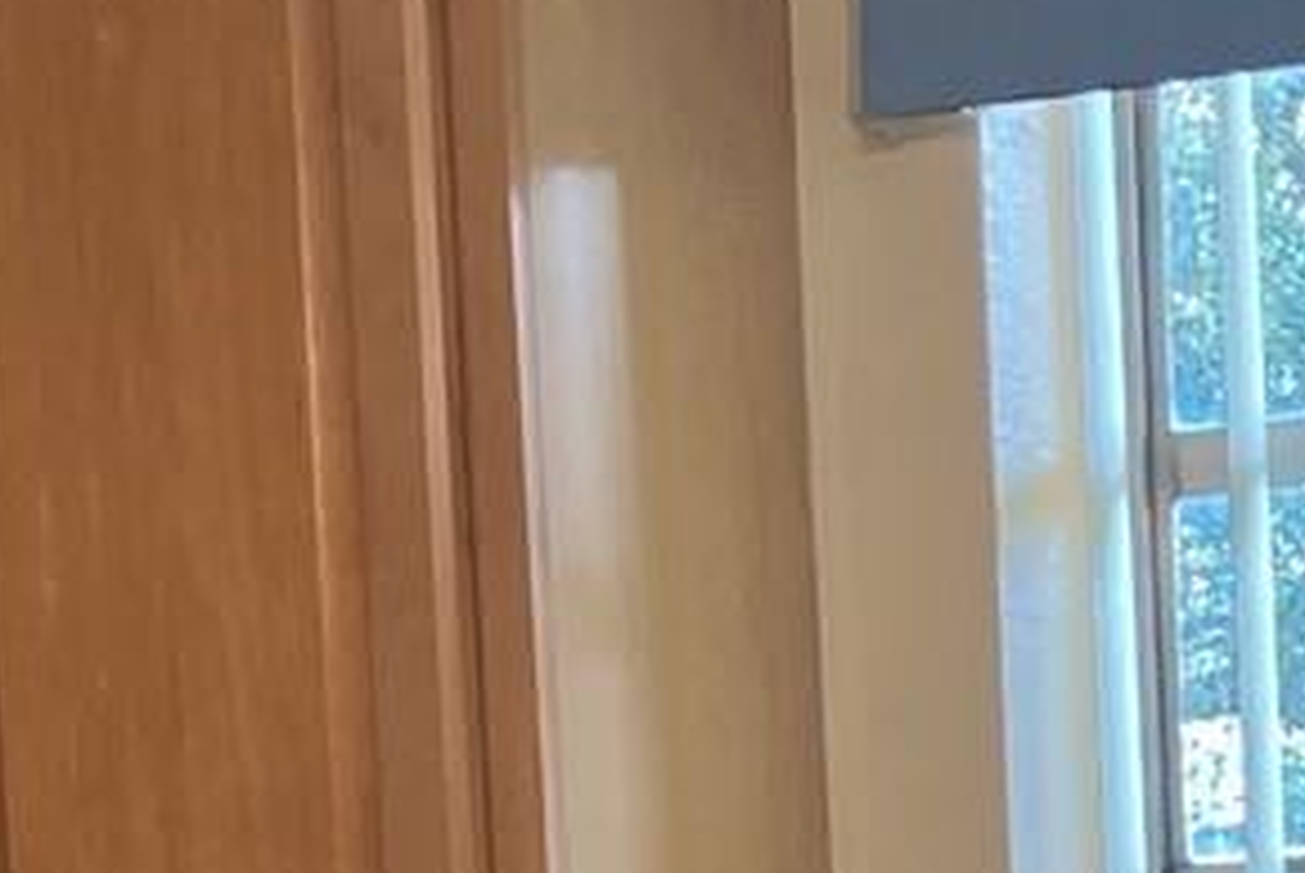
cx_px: 1408
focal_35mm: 149
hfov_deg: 13.5
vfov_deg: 8.4
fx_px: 5407
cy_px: 2164
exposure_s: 1/120
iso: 80
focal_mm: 5.7
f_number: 1.5
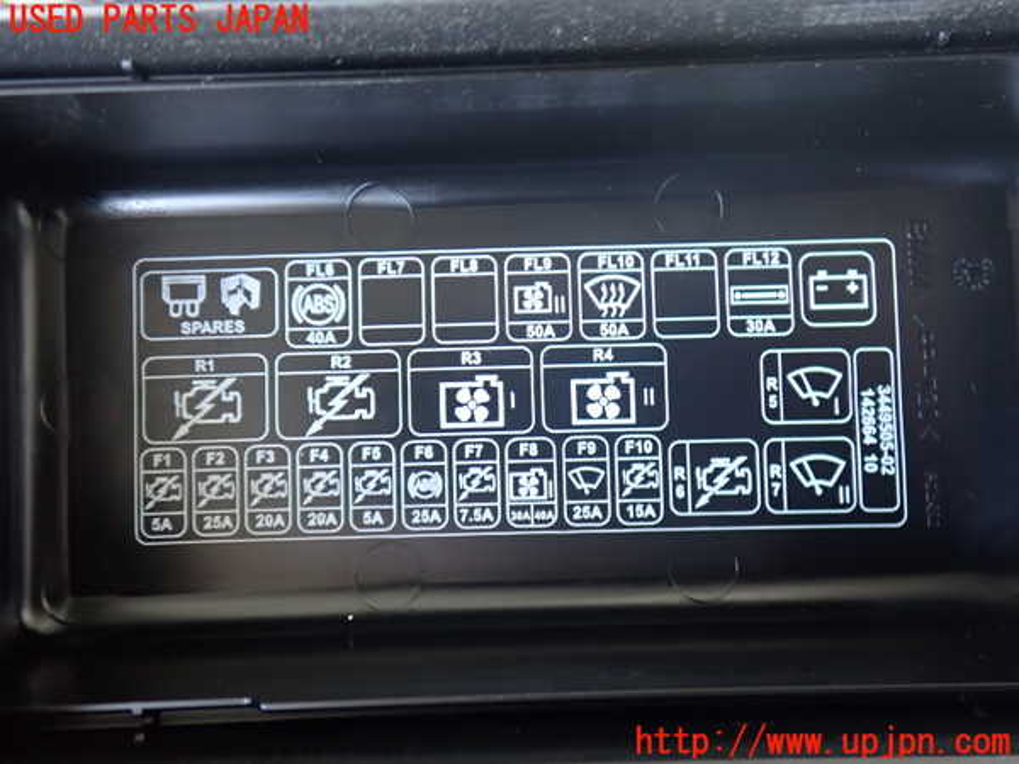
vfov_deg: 46.8
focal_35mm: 30
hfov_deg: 60.0
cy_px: 382
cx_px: 510
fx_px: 883
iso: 400
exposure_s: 1/30
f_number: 2.3
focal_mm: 5.4
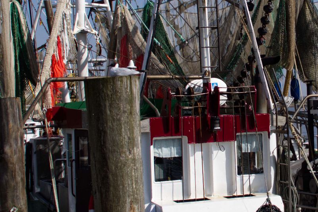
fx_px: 715
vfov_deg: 16.8
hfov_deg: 24.5
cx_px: 273
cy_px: 71
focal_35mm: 81
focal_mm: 18
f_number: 5
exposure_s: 1/1600
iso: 200
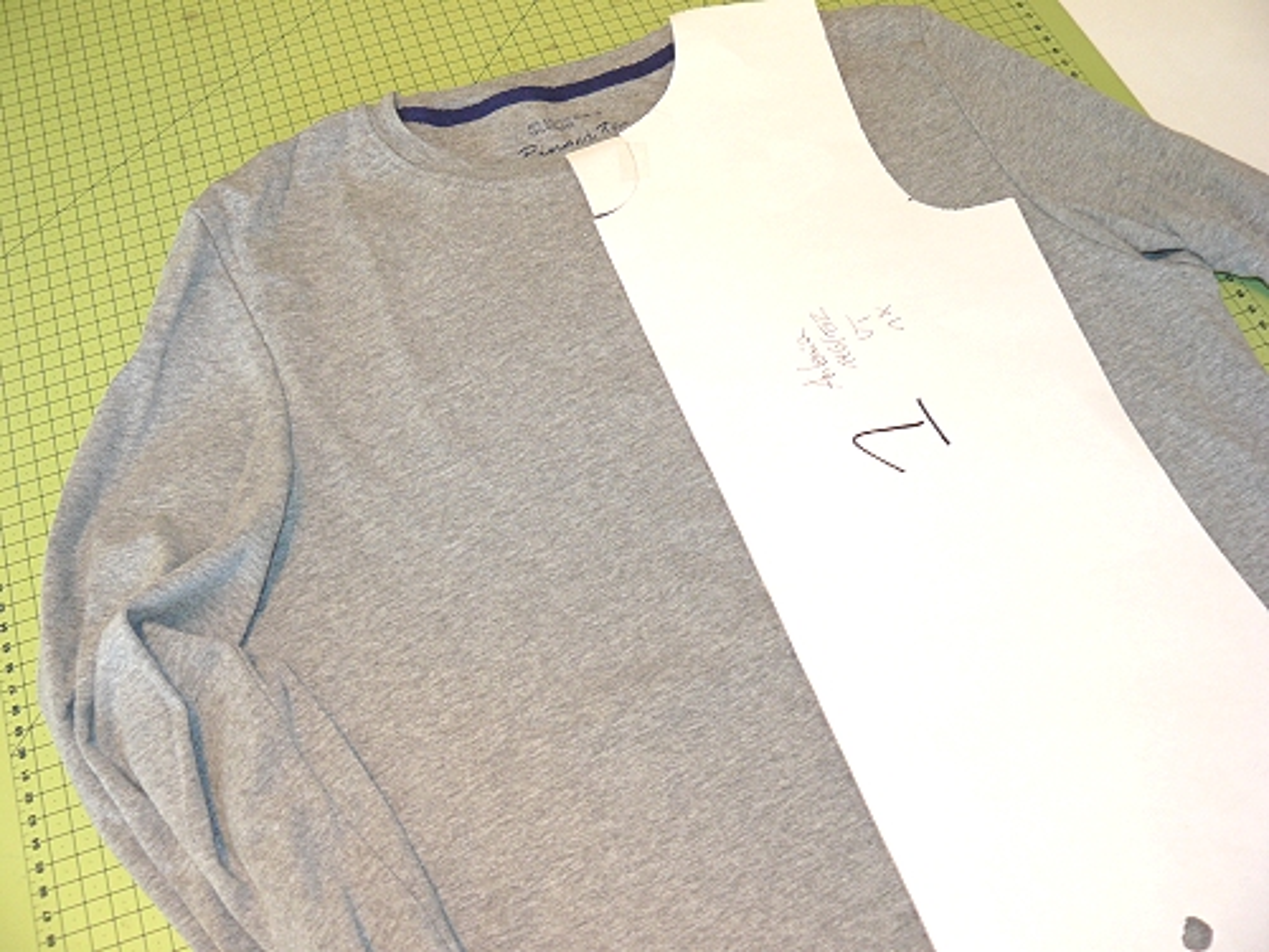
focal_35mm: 36
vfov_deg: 39.7
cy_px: 476
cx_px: 634
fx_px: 1320
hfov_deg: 51.4
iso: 100
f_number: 2.8
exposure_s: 1/30
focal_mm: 6
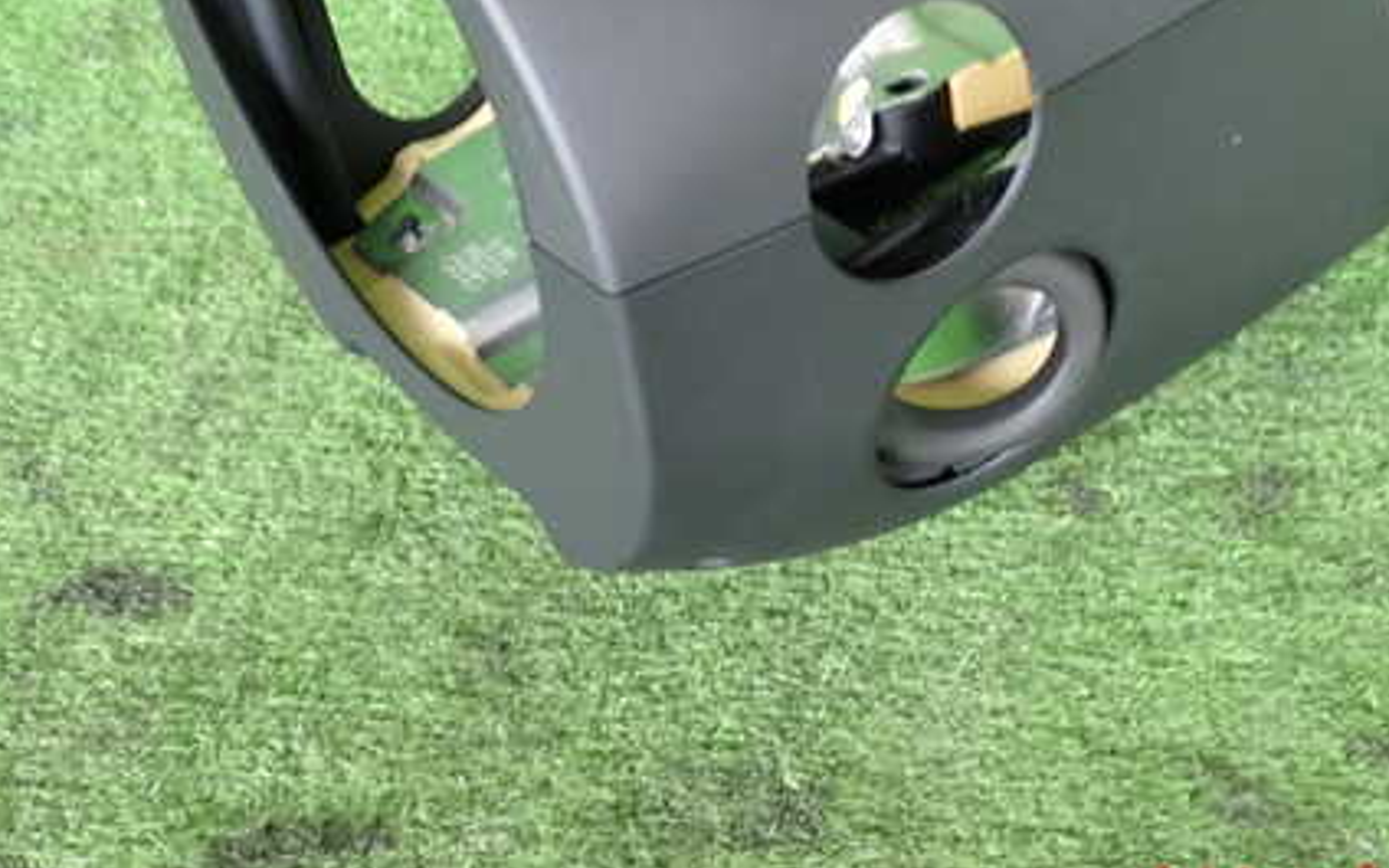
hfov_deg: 41.4
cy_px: 203
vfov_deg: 26.5
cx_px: 914
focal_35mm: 48
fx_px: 1817
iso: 200
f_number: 2.4
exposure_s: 1/40
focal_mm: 5.79
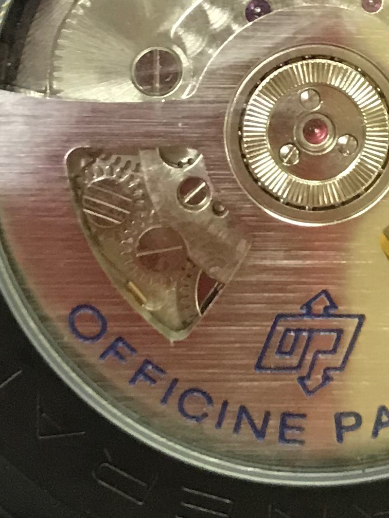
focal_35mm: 112
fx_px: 1678
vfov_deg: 17.3
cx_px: 299
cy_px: 32
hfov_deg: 13.2
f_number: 1.8
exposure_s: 1/17
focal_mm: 3.99
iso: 80
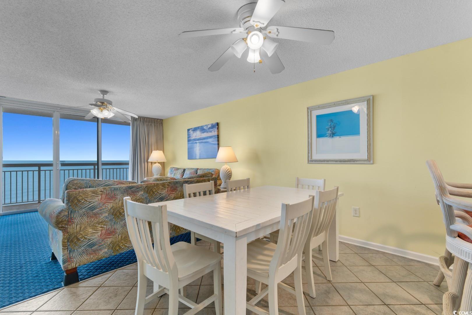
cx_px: 236
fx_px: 197
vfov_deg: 77.3
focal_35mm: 15
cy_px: 158
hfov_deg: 100.4
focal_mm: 10
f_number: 4.5
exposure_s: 1/13
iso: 100
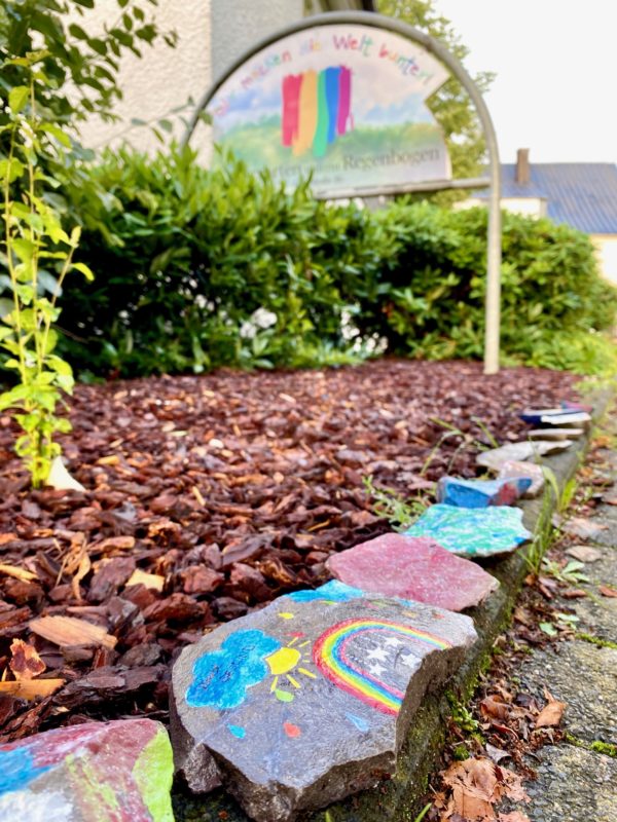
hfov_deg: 53.1
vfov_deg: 67.3
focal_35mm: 26
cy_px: 411
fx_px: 618
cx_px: 308
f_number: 1.8
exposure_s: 1/121
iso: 50
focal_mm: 4.25
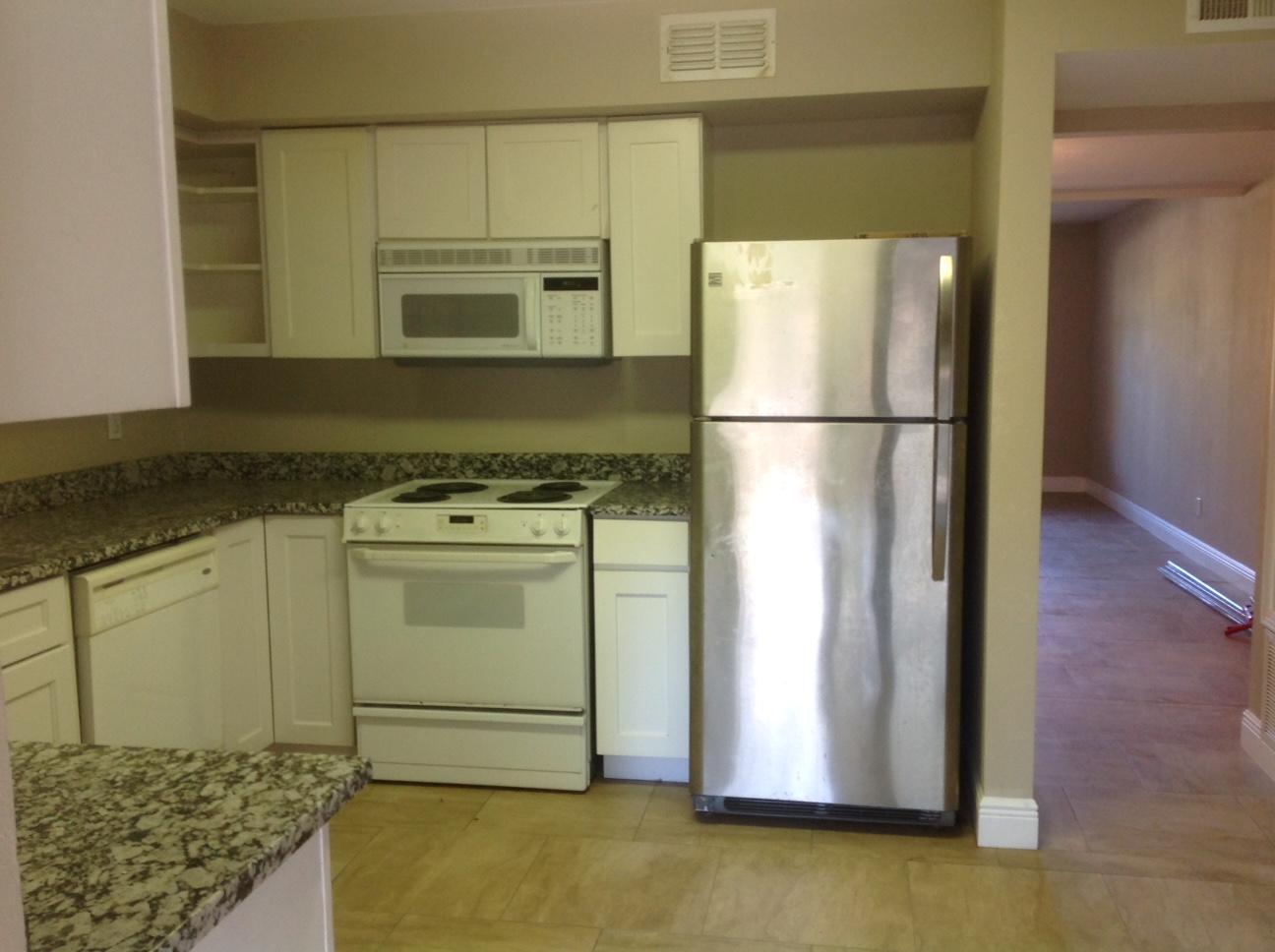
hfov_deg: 52.7
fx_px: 1287
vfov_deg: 40.6
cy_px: 476
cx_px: 638
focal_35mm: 35
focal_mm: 4.28
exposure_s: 1/15
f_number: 2.4
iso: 64
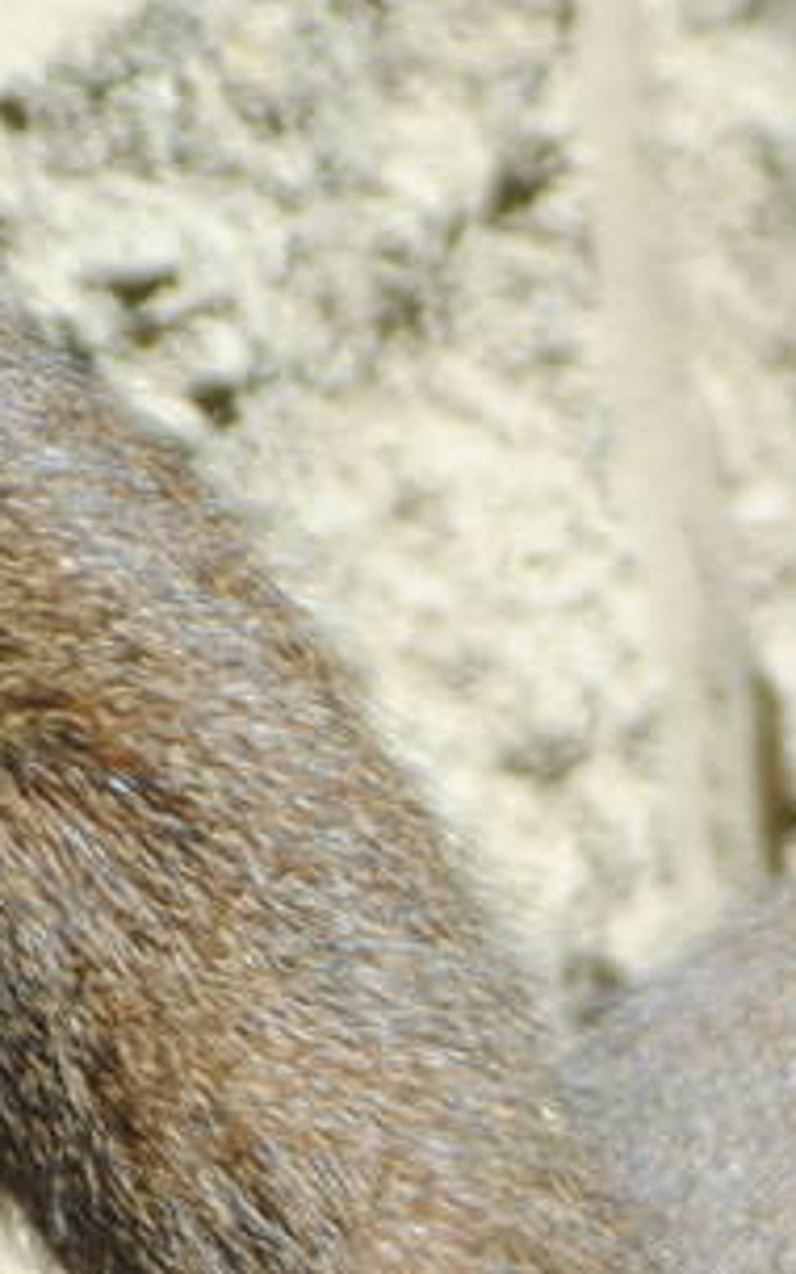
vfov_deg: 3.0
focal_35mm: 693
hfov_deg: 1.9
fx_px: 24054
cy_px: 2039
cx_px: 1521
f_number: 4.5
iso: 200
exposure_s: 1/320
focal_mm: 86
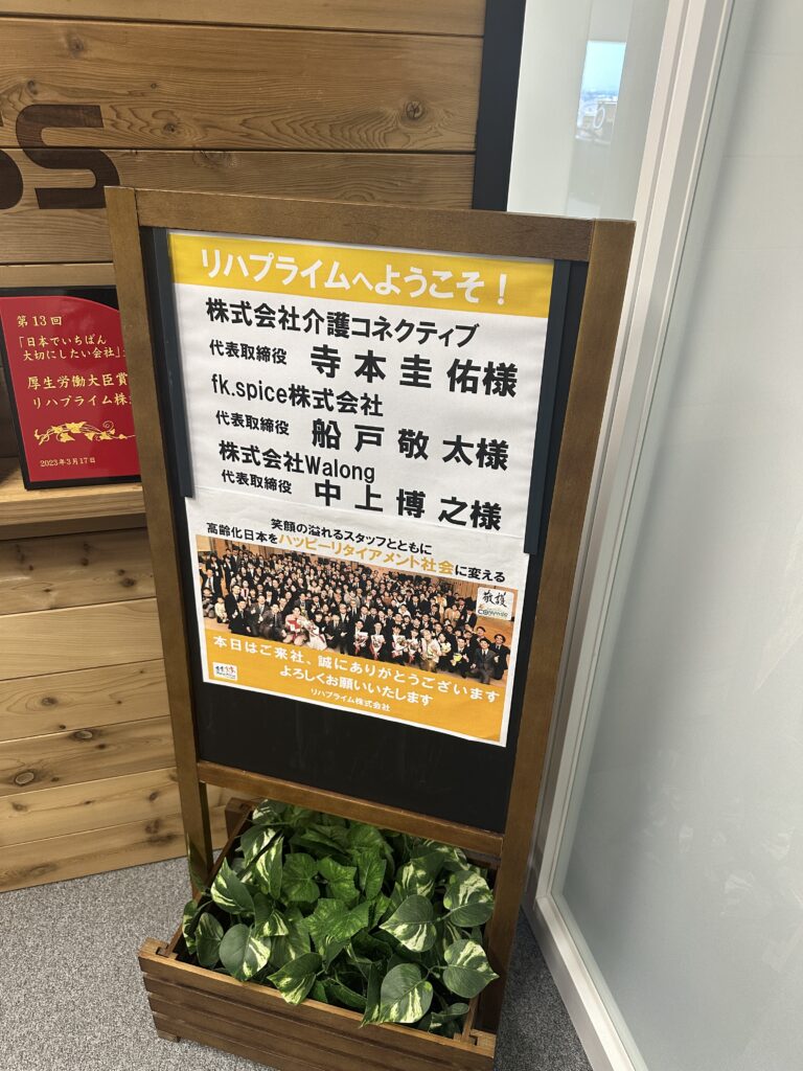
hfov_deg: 56.8
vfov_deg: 71.6
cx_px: 402
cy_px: 536
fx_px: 742
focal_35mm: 24
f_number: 1.78
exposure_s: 1/121
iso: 200
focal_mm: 6.86
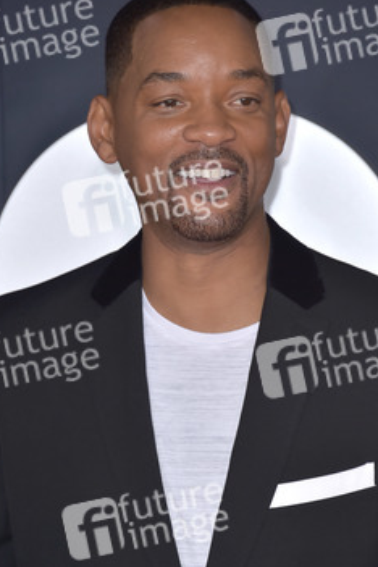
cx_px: 193
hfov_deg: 4.0
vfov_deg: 6.0
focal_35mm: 342
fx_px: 5386
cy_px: 279
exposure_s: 1/250
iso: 250
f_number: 7.1
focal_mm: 300
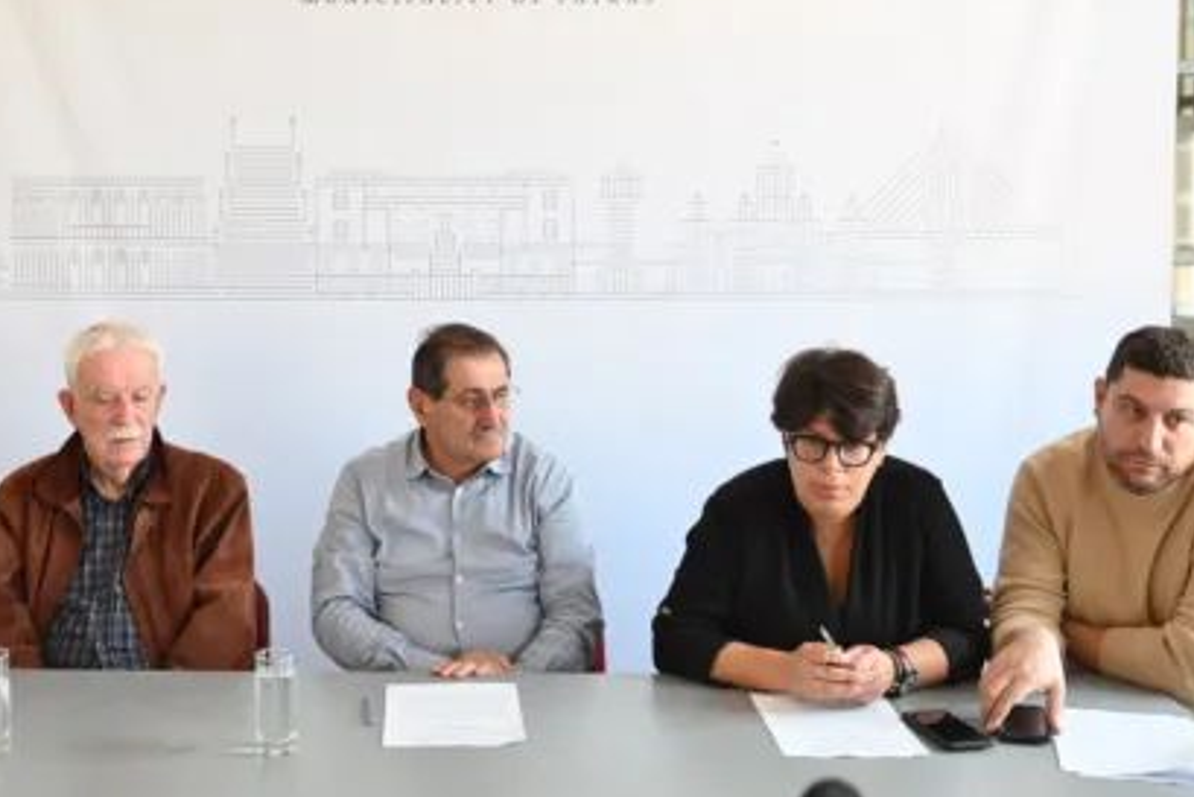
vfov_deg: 27.4
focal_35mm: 49
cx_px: 463
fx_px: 1626
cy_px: 290
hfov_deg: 40.1
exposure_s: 1/200
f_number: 2.8
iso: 1000
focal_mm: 31
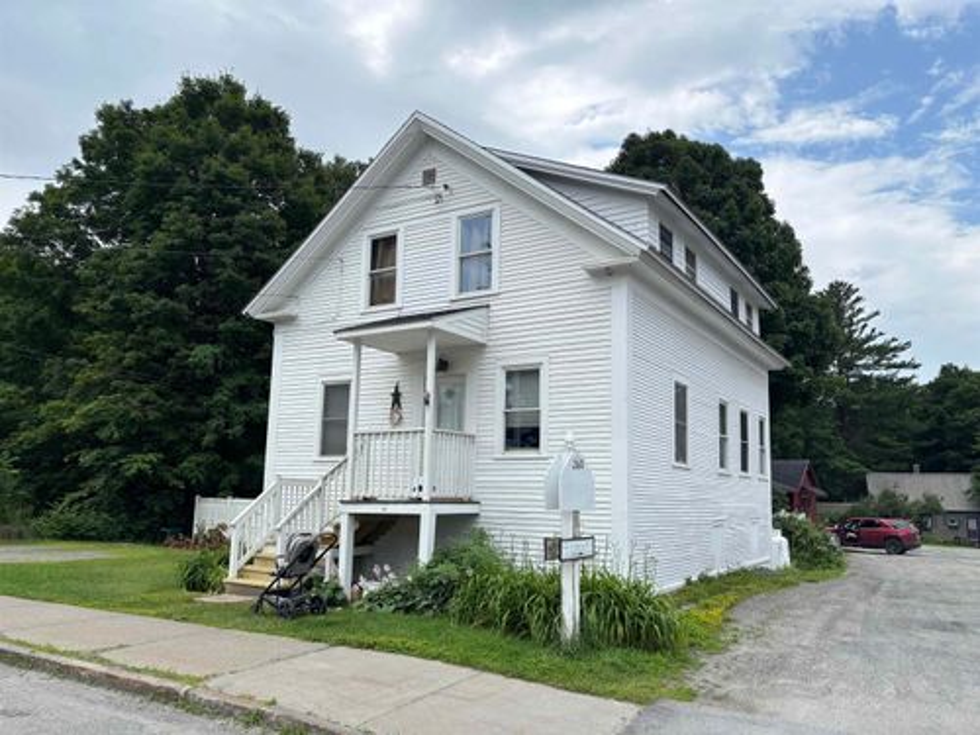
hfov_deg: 67.3
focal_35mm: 26
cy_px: 368
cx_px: 490
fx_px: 736
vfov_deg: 53.1
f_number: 1.6
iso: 50
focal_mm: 5.96
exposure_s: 1/3205
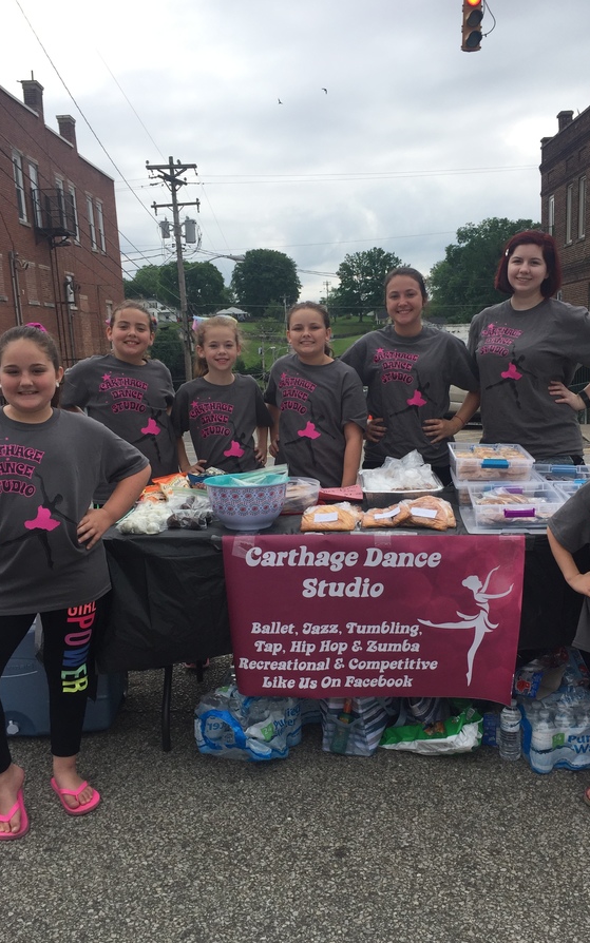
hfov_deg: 38.3
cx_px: 338
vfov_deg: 58.1
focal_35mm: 33
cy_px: 500
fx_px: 849
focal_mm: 4.15
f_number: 2.2
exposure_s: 1/791
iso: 32
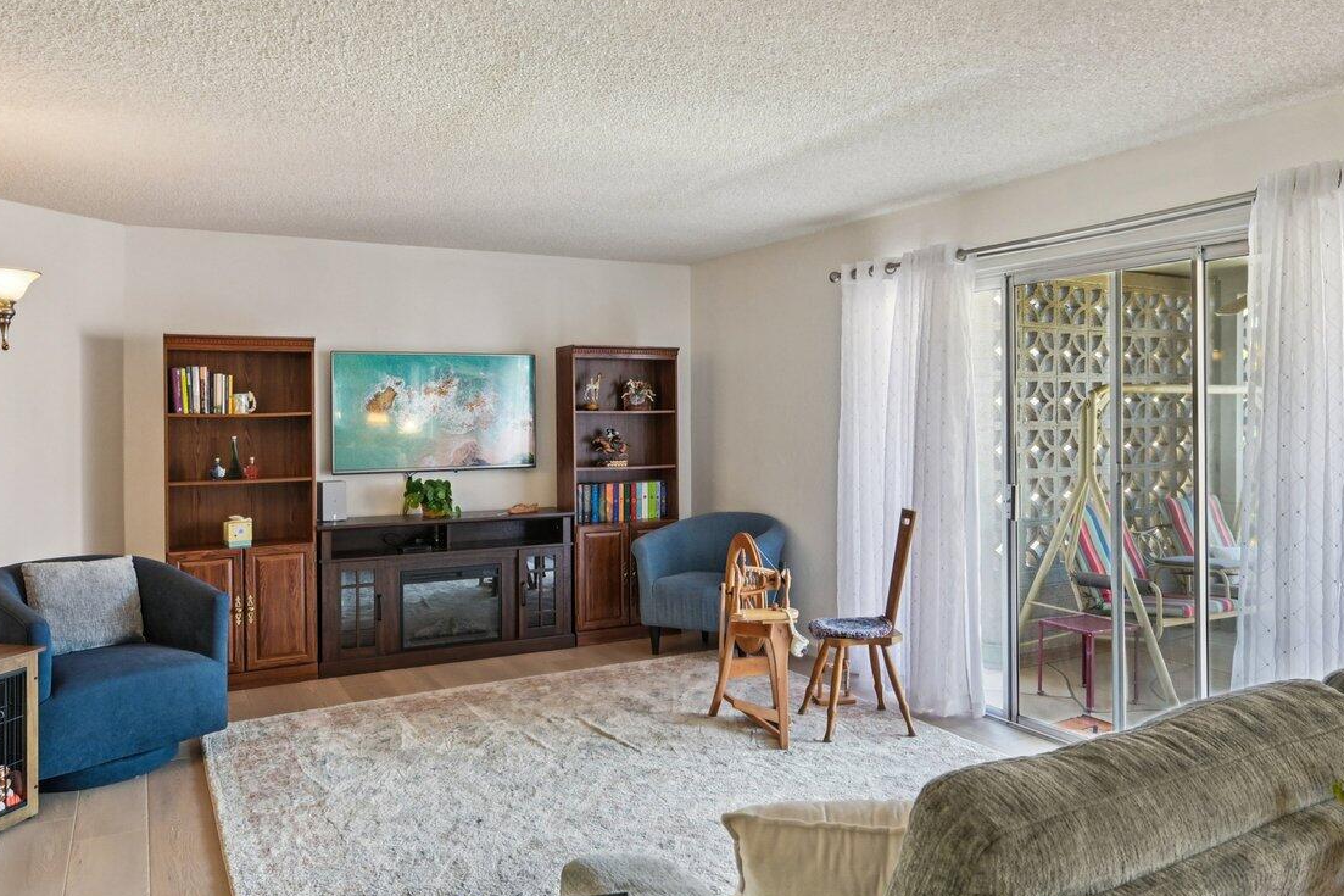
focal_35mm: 26
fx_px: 970
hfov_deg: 69.4
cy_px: 416
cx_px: 687
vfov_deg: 49.5
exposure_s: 1/15
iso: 640
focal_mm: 14
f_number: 8
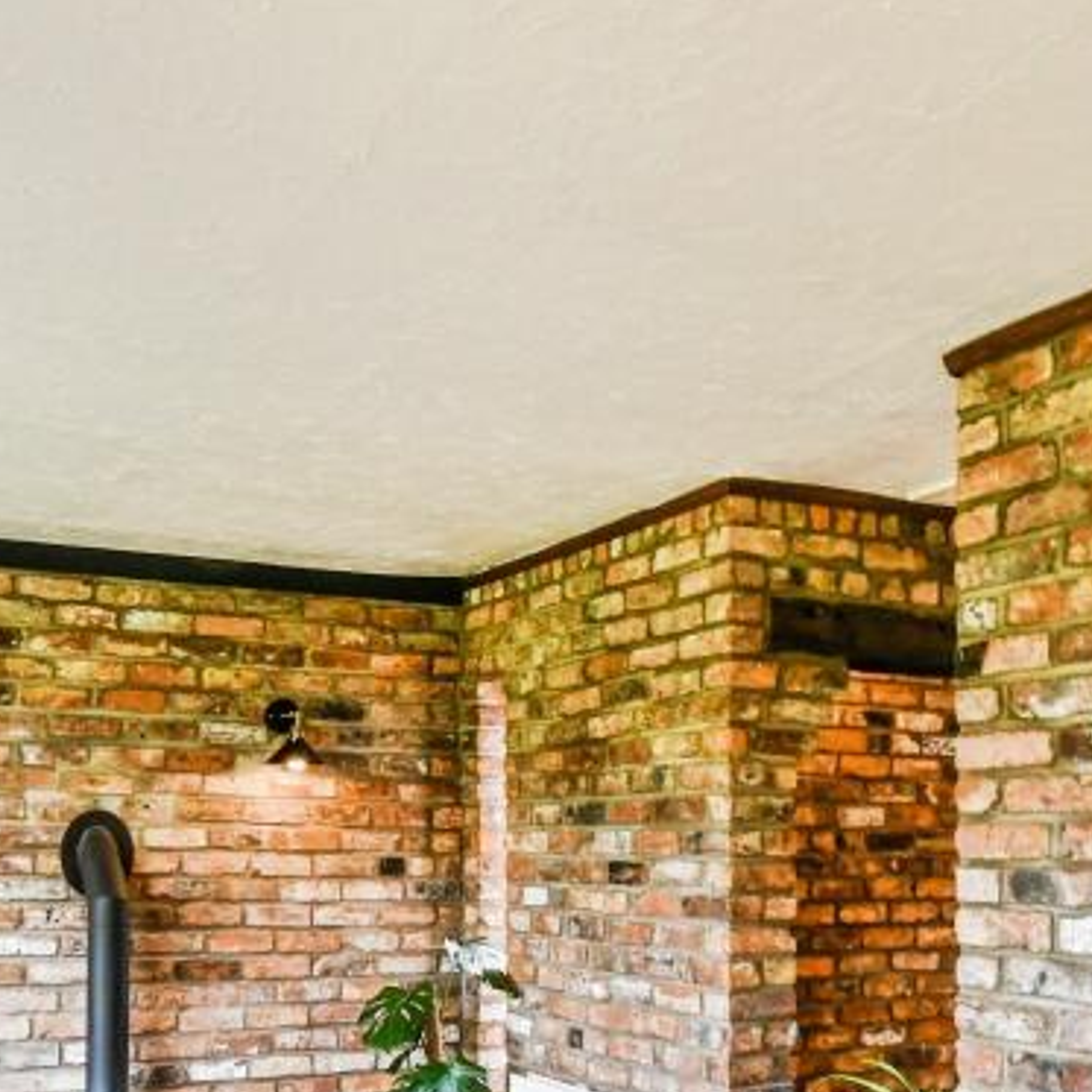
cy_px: 941
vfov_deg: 43.9
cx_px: 422
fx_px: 1249
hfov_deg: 46.9
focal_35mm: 35
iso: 800
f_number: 10
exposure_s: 1/15
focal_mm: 10
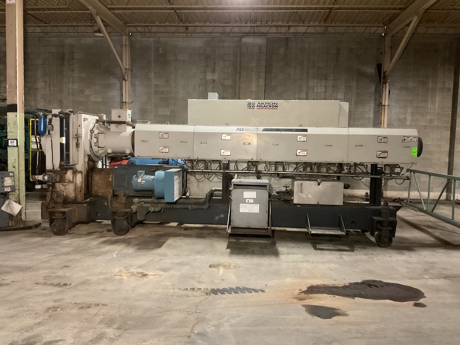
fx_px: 385
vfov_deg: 48.2
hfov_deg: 61.7
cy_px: 172
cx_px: 230
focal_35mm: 29
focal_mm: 3
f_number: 1.8
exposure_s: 1/30
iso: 500
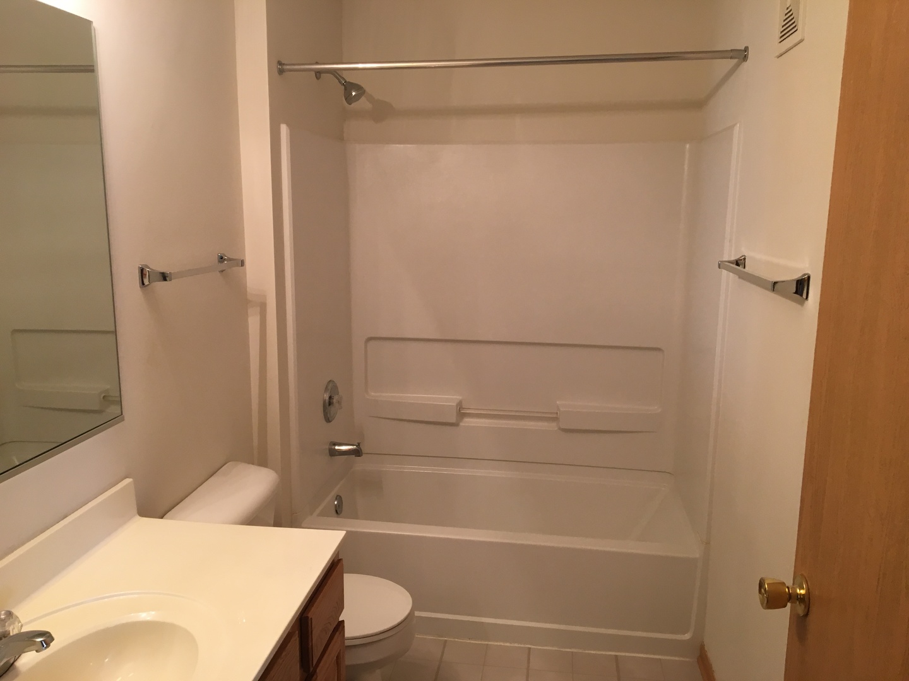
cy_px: 340
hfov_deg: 61.7
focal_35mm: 29
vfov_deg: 48.2
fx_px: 762
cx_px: 454
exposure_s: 1/30
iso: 64
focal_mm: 4.15
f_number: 2.2
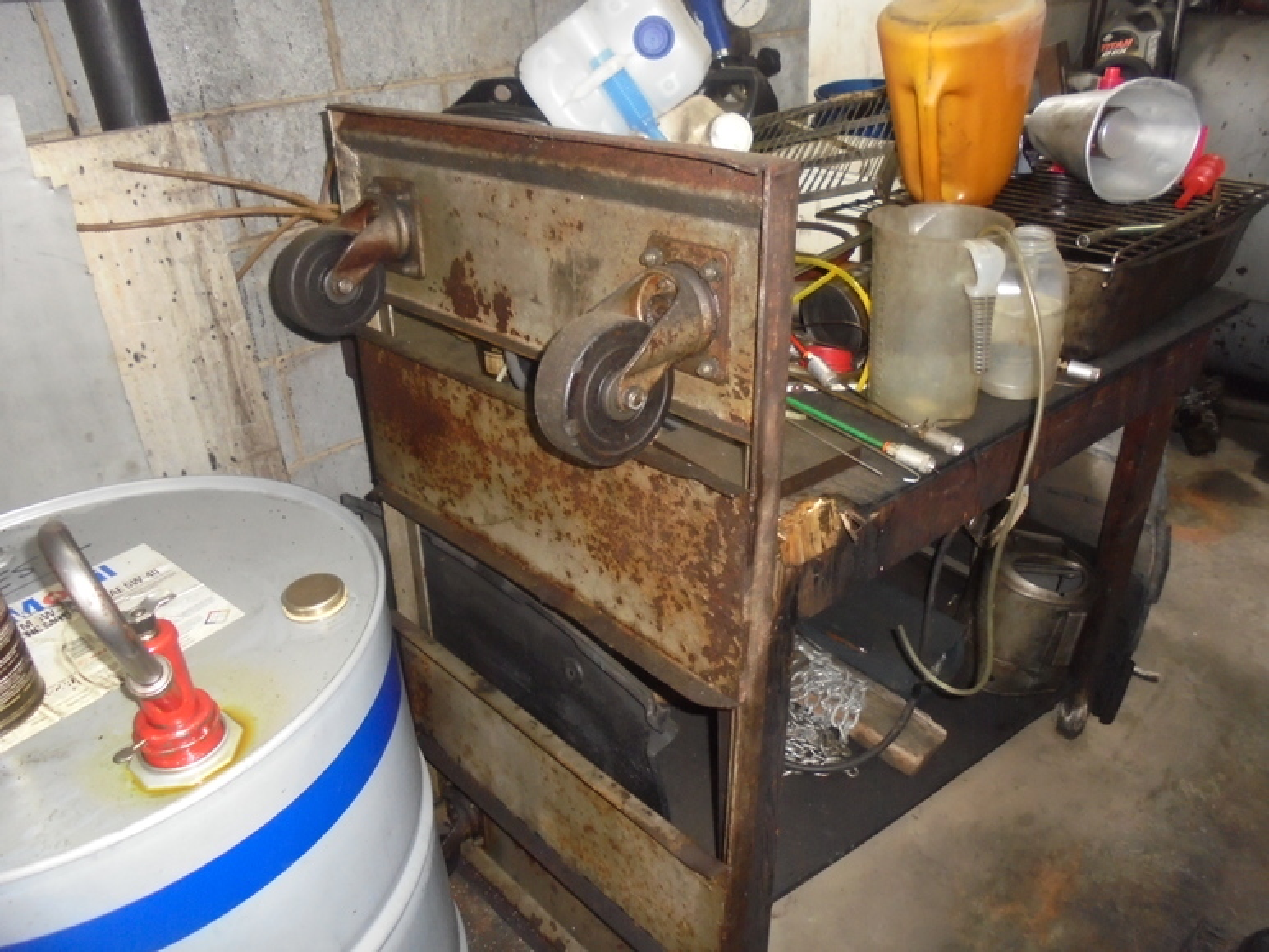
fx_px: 953
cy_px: 476
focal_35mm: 26
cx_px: 634
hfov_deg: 67.3
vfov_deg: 53.1
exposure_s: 1/30
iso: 400
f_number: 3.5
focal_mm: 4.6
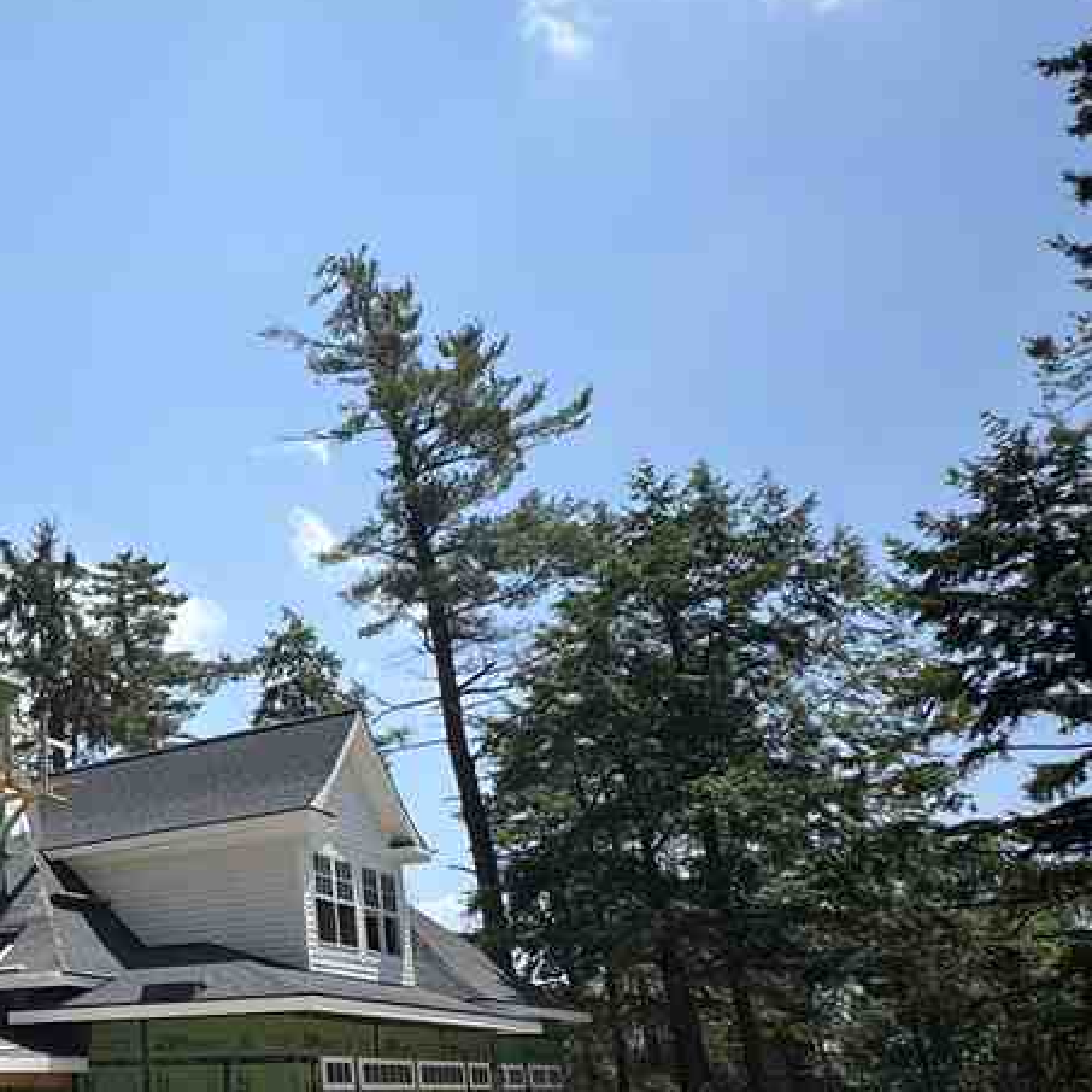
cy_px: 755
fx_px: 1249
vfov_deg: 46.3
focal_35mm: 35
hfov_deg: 39.5
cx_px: -82
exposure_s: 1/2146
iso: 50
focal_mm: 2.22
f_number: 2.2
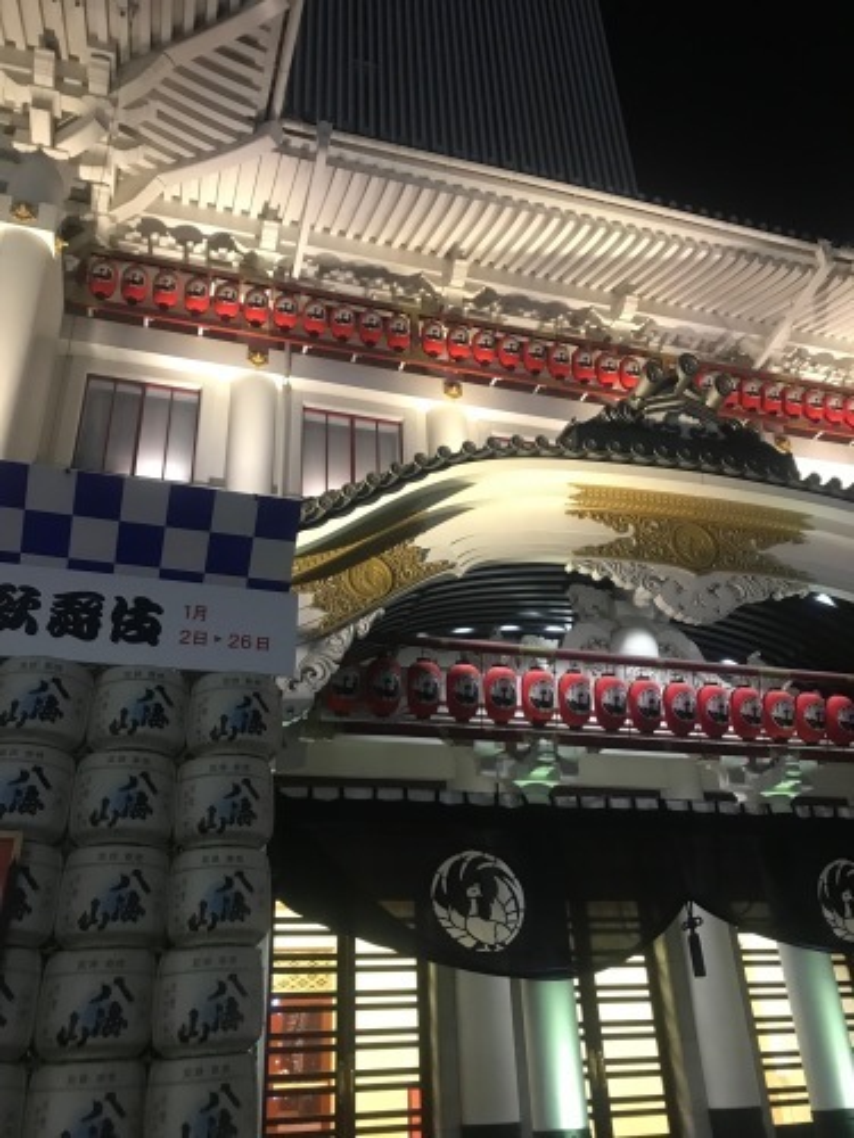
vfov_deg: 63.4
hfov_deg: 49.7
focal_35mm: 28
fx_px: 921
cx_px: 427
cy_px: 569
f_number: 1.8
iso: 100
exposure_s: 1/13
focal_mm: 3.99
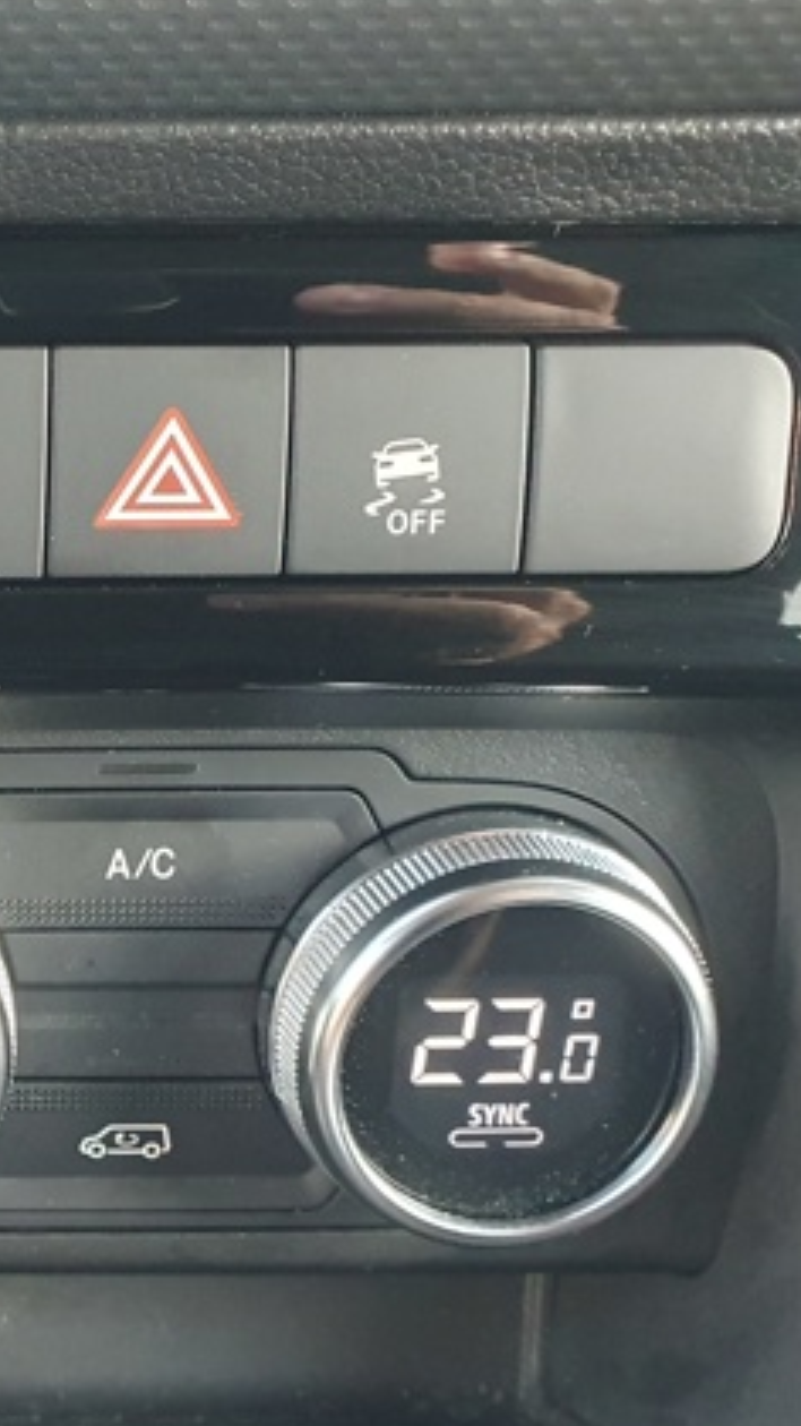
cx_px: -255
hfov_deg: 20.2
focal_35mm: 54
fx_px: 2041
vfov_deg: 38.3
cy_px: 879
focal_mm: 4.32
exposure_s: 1/50
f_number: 2.4
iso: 640
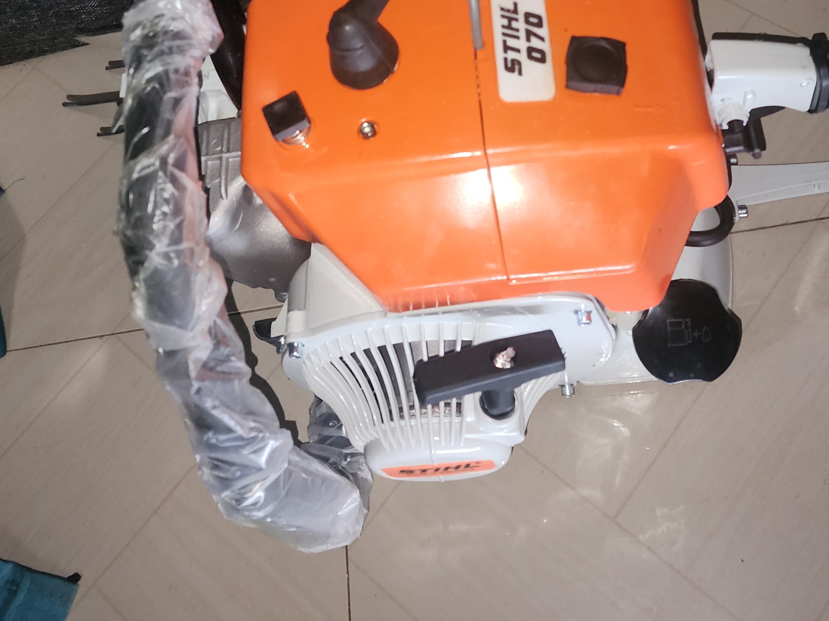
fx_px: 1054
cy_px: 105
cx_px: 440
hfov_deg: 42.9
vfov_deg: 31.8
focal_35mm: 44
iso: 250
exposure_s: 1/10
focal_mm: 6.4
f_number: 1.8
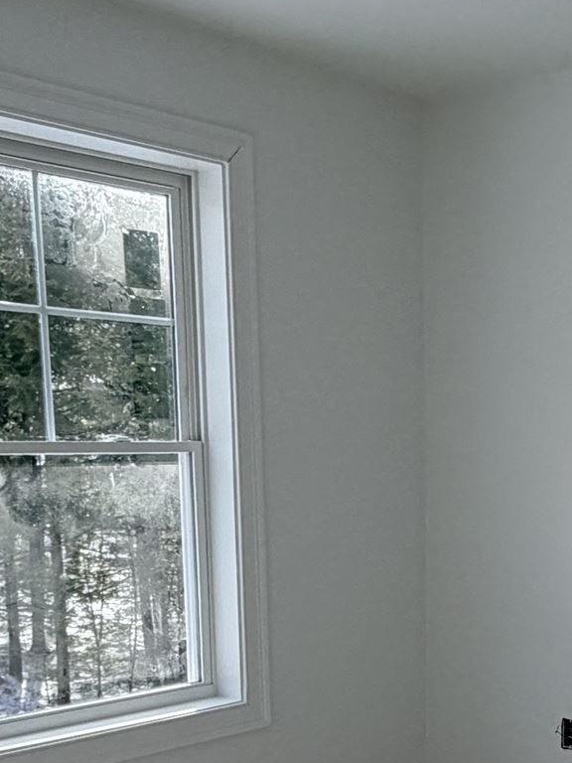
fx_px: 1234
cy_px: 678
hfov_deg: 25.4
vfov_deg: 32.7
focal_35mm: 56
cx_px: 493
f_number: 2.2
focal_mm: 2.22
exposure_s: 1/306
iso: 50
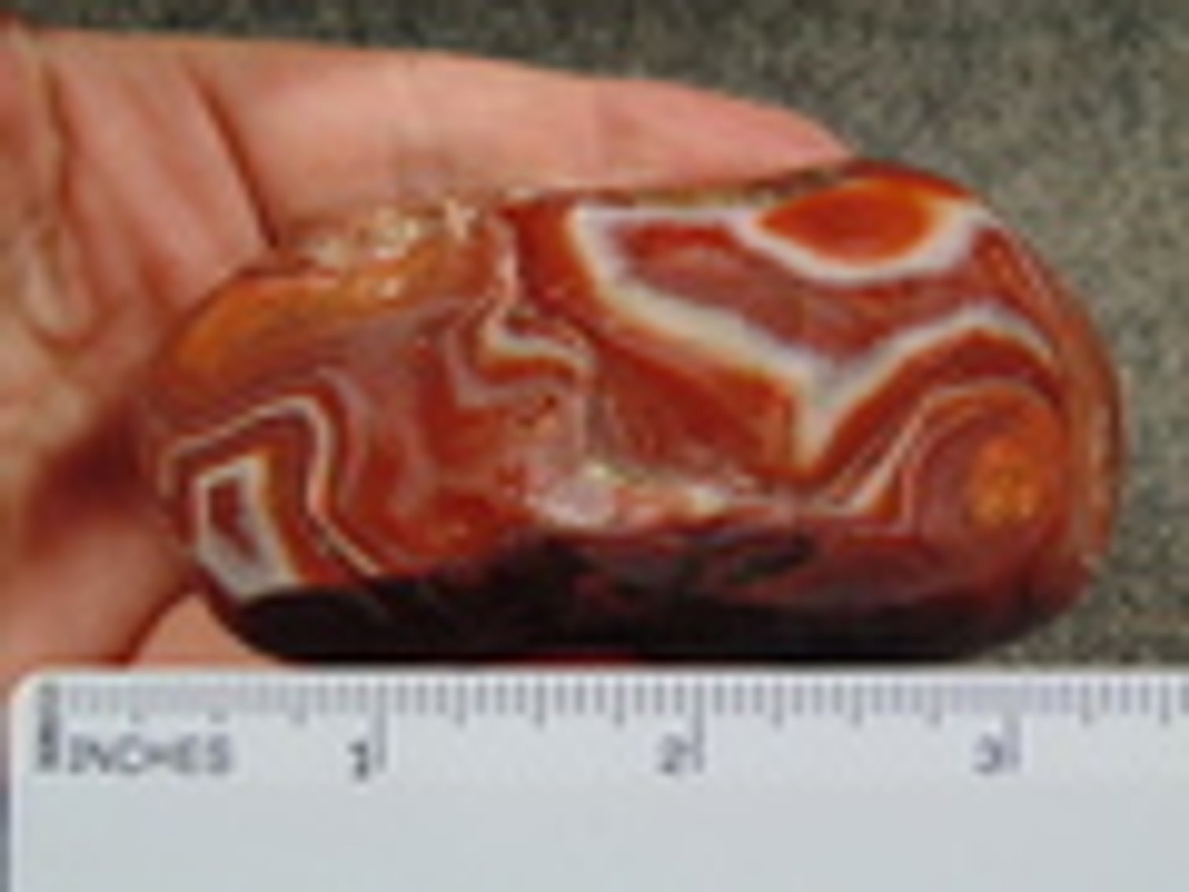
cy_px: 446
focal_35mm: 53
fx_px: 1821
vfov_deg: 27.5
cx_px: 594
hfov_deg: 36.2
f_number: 3.9
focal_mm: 9.5
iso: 80
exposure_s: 1/30
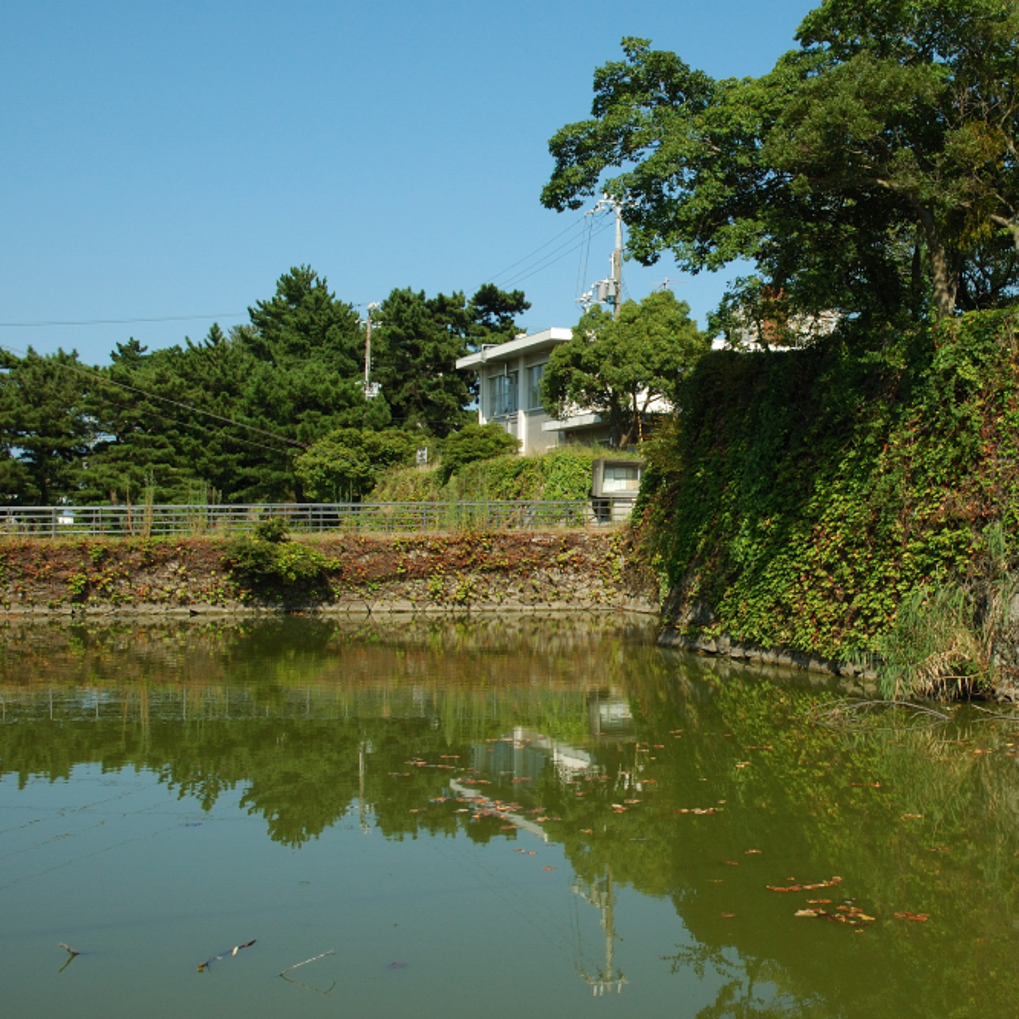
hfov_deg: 35.4
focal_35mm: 47
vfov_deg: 36.1
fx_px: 1565
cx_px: 737
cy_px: 504
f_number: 10
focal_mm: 24
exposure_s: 1/250
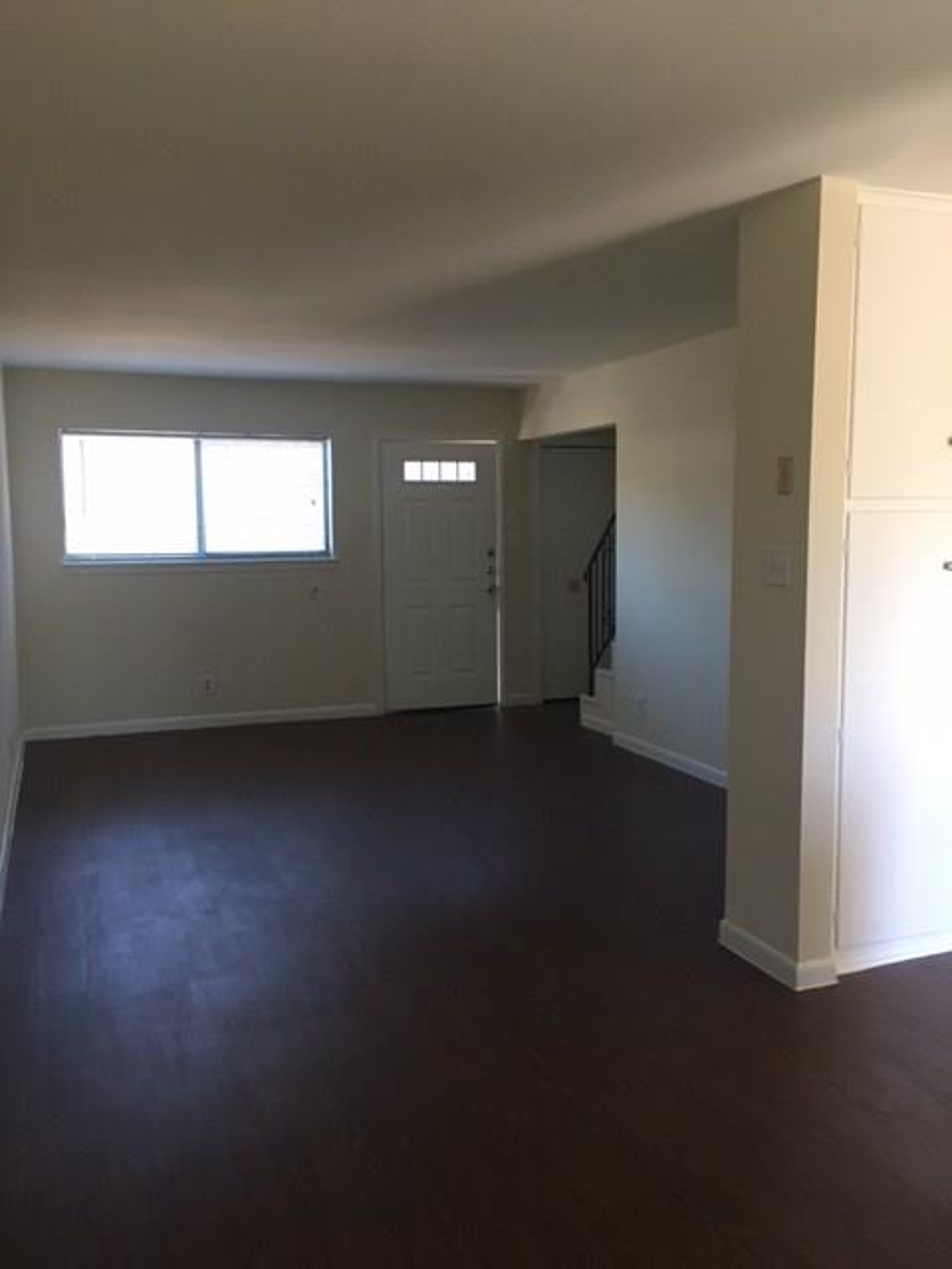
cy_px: 634
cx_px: 476
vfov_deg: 61.7
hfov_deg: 48.2
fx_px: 1063
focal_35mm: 29
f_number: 2.2
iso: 125
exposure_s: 1/30
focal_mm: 4.15
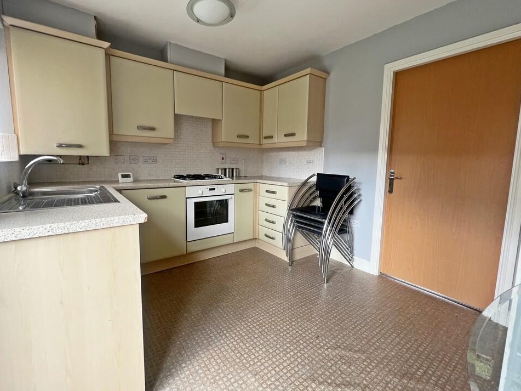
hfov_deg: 102.0
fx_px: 211
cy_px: 188
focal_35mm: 14
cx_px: 249
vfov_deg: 85.6
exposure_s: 1/99
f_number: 1.8
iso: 125
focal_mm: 1.57
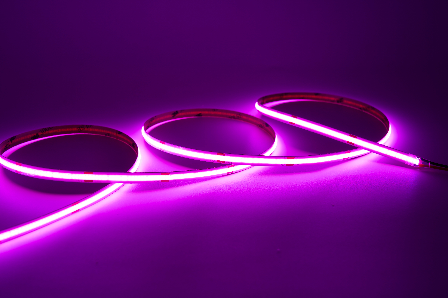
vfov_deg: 30.5
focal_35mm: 44
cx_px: 224
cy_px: 149
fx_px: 548
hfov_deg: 44.5
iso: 50
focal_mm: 44
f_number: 9
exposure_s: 1/60
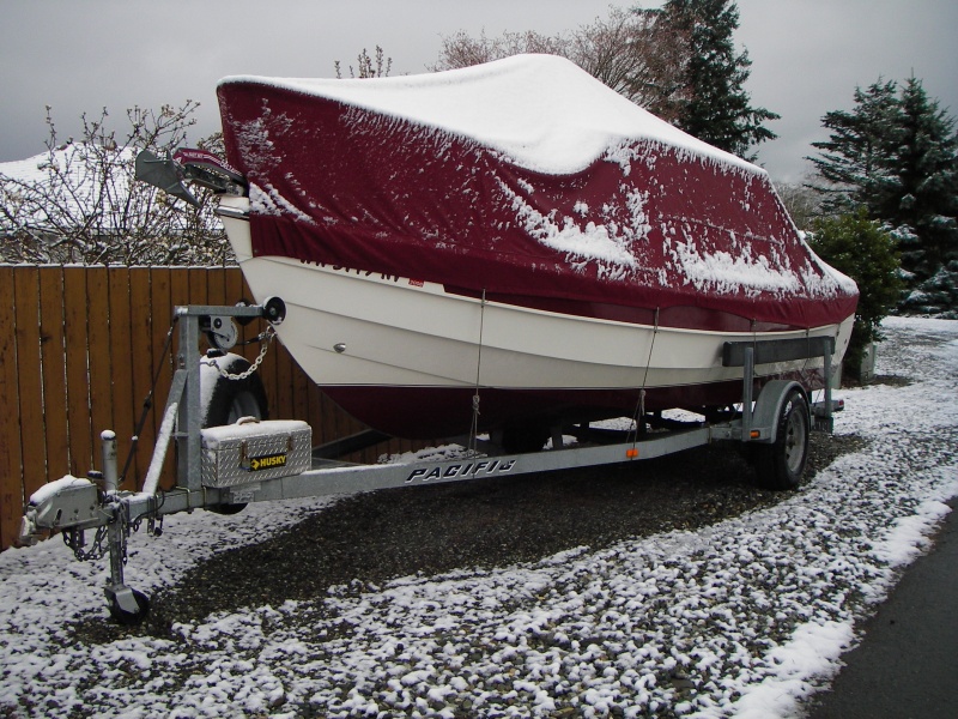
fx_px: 1052
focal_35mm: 38
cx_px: 479
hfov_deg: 49.0
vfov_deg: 37.7
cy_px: 360
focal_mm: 6.3
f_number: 3.3
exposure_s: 1/160
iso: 50
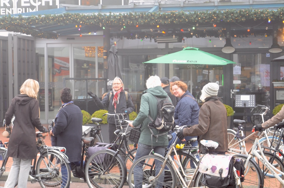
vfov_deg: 15.6
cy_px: 94
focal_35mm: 87
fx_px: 685
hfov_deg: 23.4
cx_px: 142
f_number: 5
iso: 720
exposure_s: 1/125
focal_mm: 58
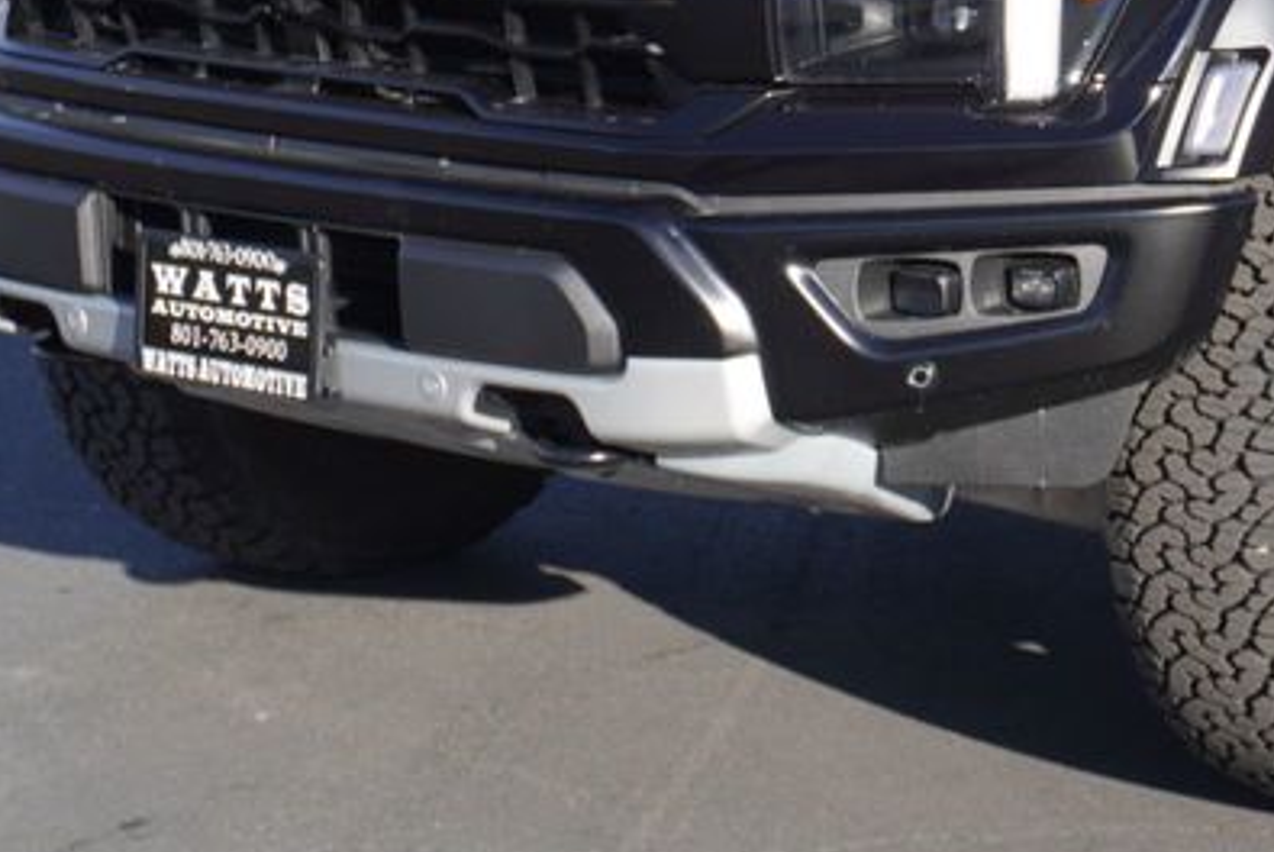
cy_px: -6
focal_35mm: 128
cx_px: 1364
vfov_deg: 10.6
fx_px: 4543
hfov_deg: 15.6
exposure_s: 1/160
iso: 100
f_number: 8
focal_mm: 33
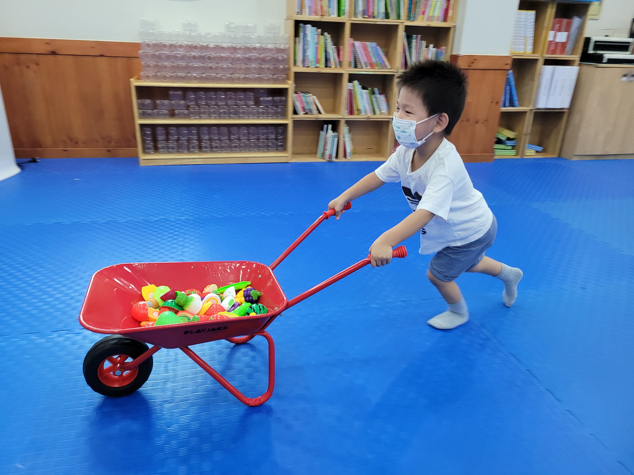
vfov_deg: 53.1
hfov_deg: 67.3
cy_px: 238
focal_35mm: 26
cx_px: 317
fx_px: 476
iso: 320
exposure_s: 1/120
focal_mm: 5.4
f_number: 1.8
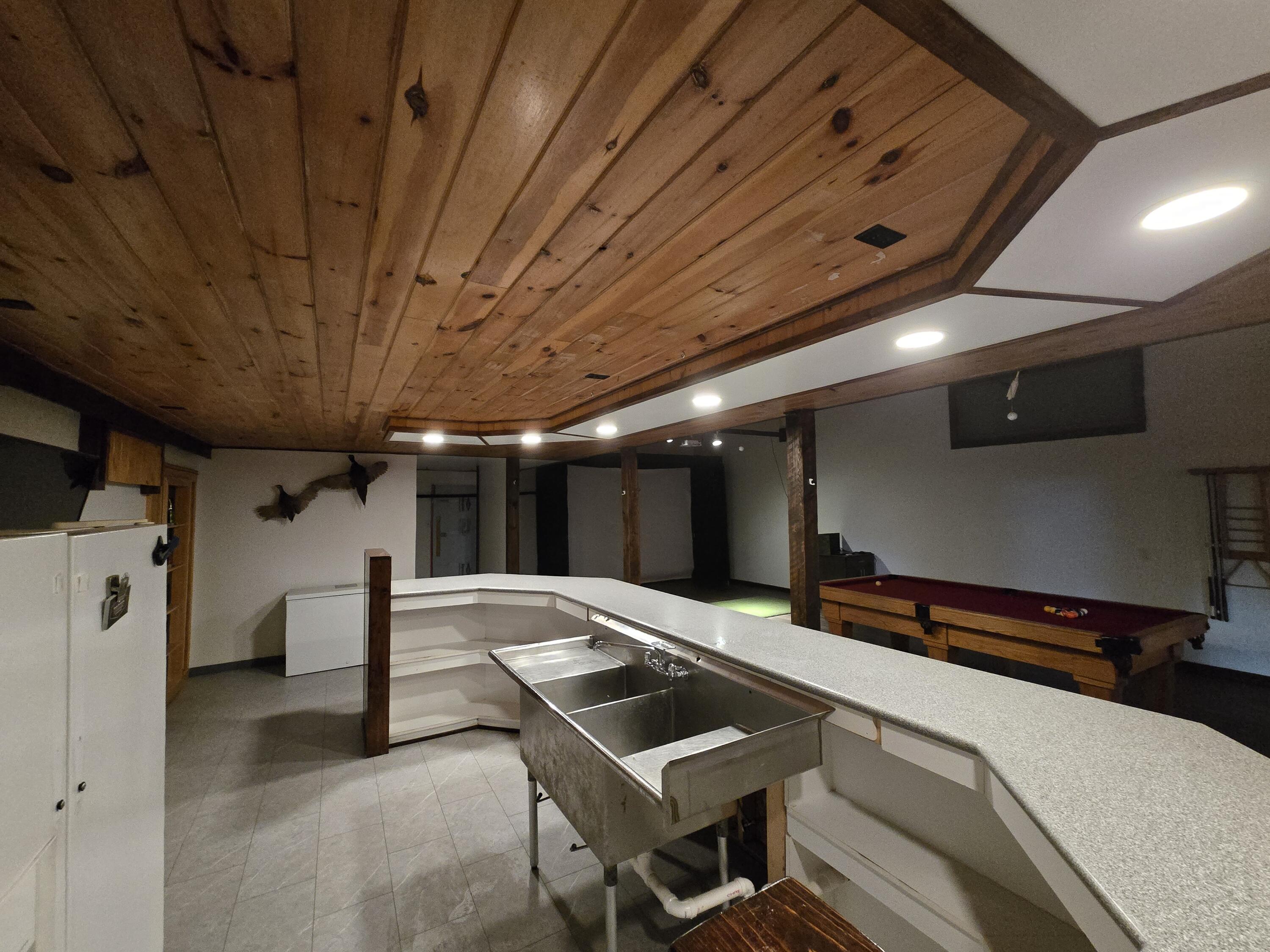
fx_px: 477
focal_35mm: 13
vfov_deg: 89.9
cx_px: 635
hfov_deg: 106.2
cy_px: 476
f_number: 2.2
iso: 1250
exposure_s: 1/60
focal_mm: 2.2
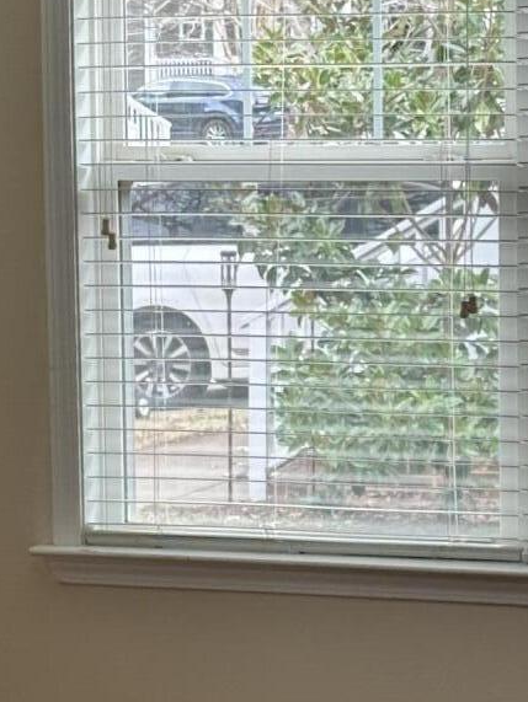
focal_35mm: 168
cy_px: 446
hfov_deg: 8.8
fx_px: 3413
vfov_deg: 11.7
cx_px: 288
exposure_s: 1/120
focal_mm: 6.86
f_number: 1.78
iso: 50
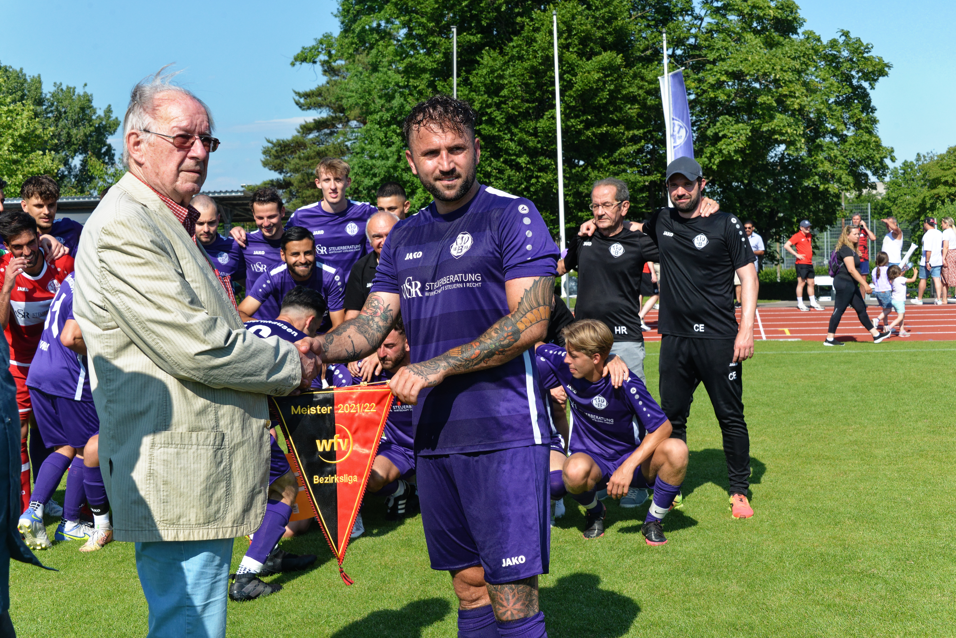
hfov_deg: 41.1
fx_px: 1275
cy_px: 319
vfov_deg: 28.1
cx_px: 478
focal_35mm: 48
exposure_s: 1/400
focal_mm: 48
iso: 800
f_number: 10
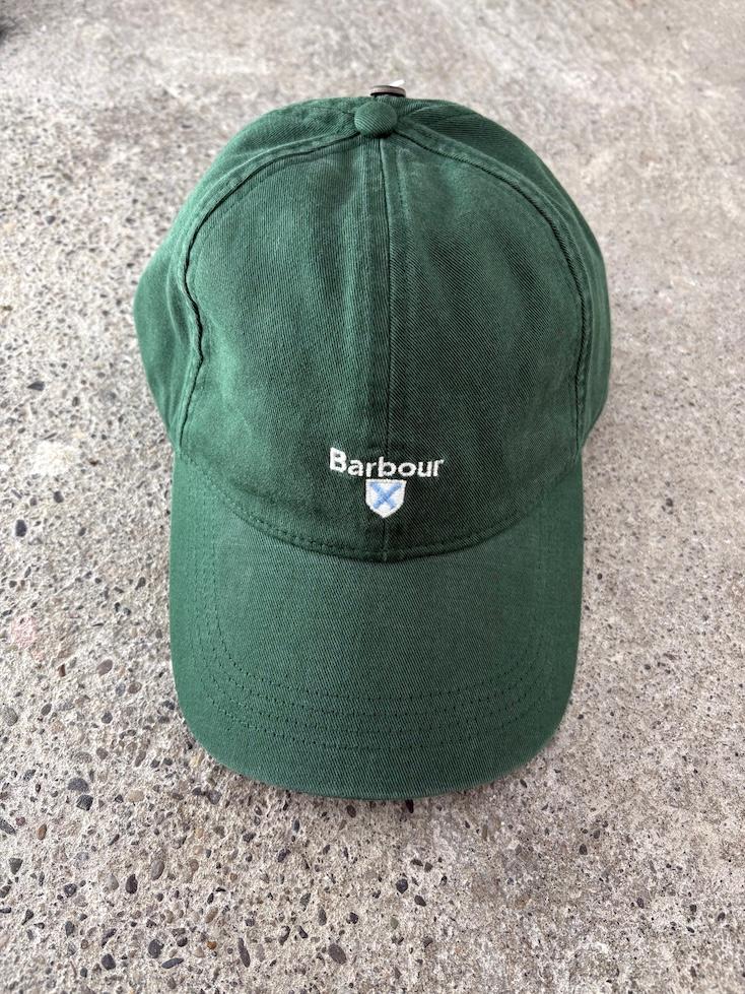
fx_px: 746
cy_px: 497
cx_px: 372
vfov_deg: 67.3
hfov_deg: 53.1
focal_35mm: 26
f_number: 1.6
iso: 100
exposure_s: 1/100
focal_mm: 5.96
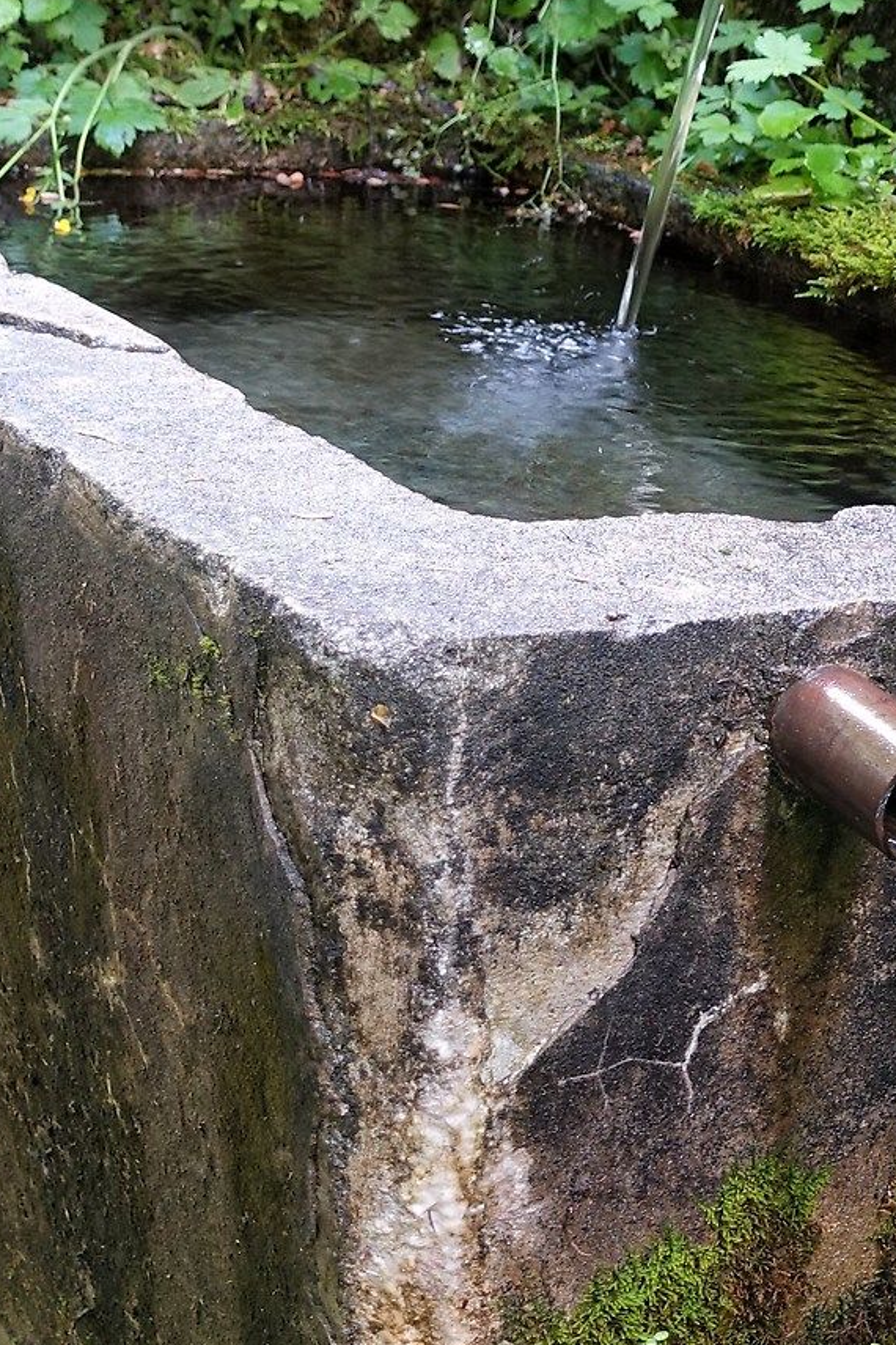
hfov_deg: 15.6
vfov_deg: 23.4
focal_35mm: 87
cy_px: 698
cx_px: 764
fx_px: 3248
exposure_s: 1/40
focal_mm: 11.45
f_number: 2.5
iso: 160
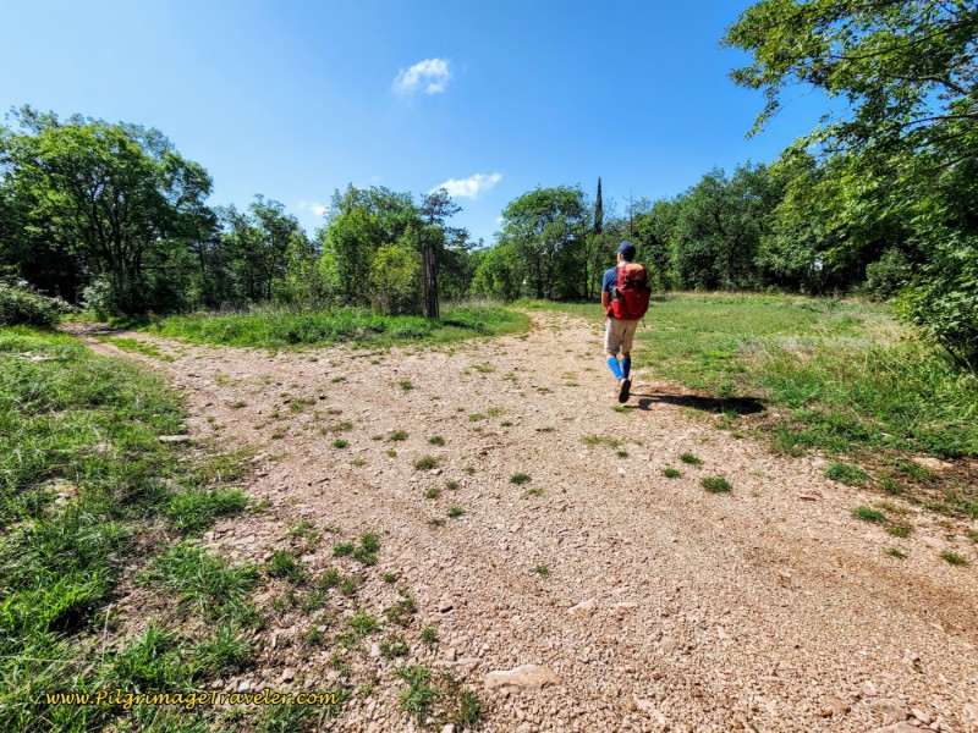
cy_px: 366
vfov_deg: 89.9
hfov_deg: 106.2
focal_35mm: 13
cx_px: 489
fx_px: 367
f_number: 2.2
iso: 50
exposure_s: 1/1809
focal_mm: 2.2
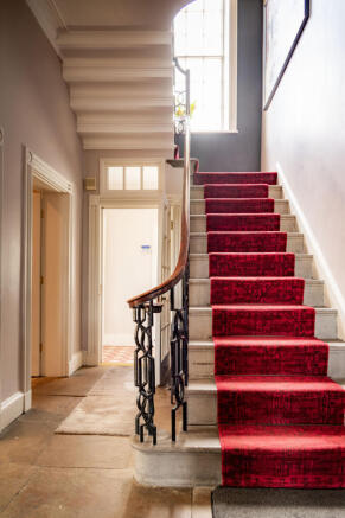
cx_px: 172
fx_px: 345
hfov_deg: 53.1
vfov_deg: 73.8
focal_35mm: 24
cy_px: 259
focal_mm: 24
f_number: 5.6
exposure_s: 1/13
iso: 200
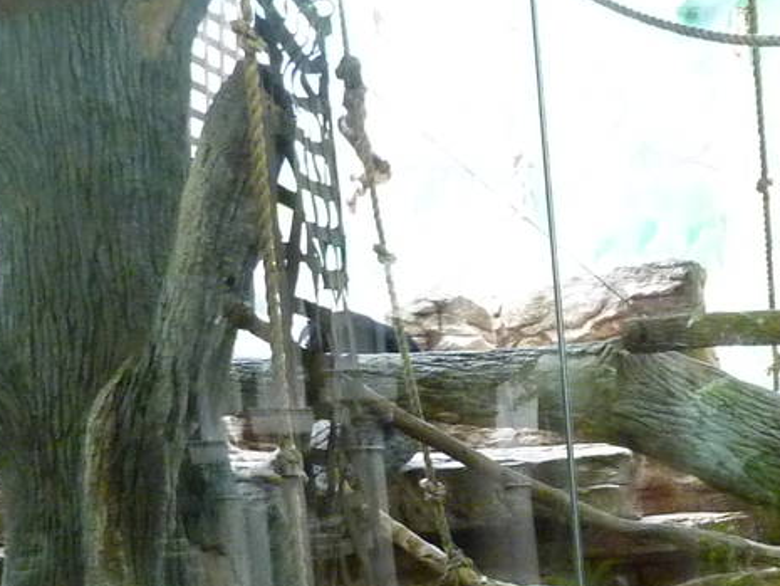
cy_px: 719
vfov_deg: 16.4
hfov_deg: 22.2
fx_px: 1938
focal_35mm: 86
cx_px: 699
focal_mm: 4.1
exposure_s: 1/40
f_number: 3.3
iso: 400
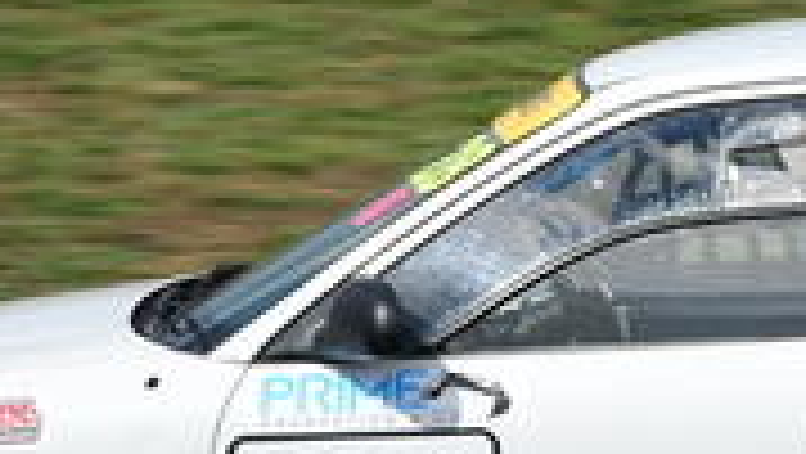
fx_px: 12020
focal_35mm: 562
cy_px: 236
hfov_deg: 3.8
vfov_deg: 2.2
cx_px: 973
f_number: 11
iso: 200
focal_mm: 80
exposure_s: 1/400
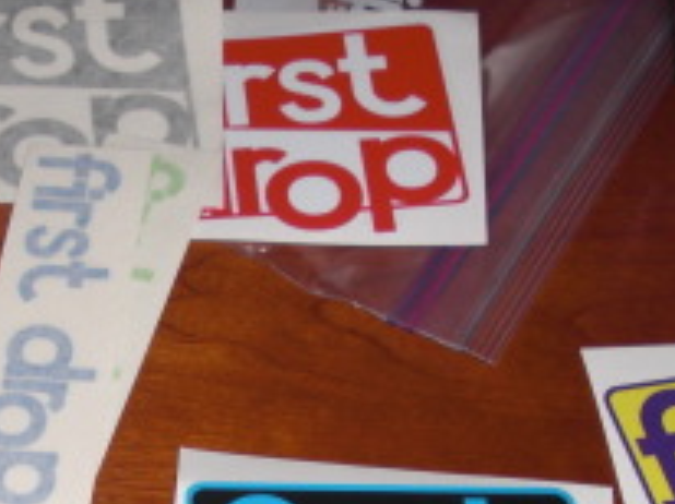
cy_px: 556
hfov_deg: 17.5
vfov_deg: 12.9
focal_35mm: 112
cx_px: 151
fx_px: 2181
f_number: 2.8
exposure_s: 1/60
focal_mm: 6.3
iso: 100
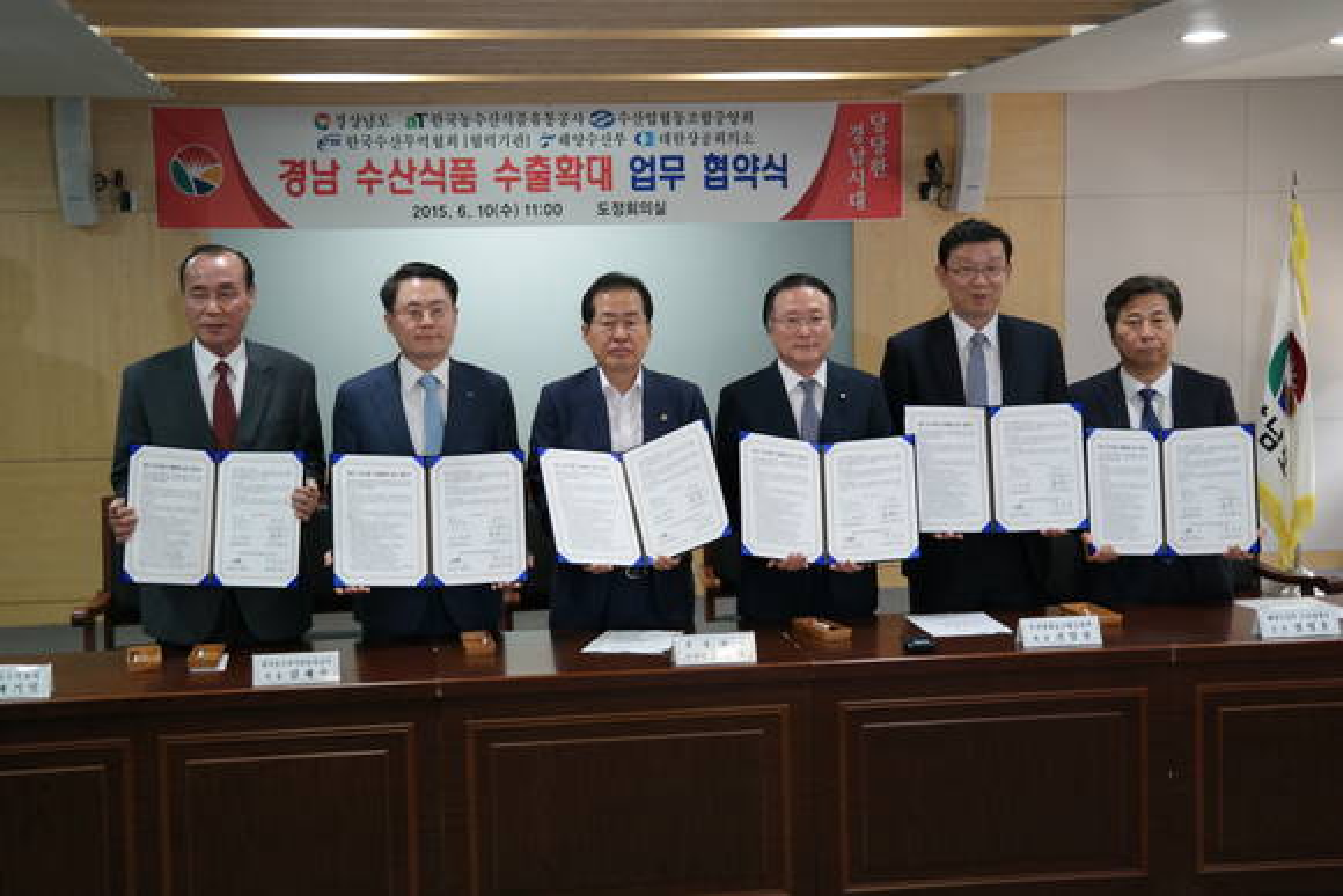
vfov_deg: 25.5
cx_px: 672
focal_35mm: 53
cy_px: 448
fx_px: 1978
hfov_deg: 37.5
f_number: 4.5
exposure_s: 1/60
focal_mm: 35
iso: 800
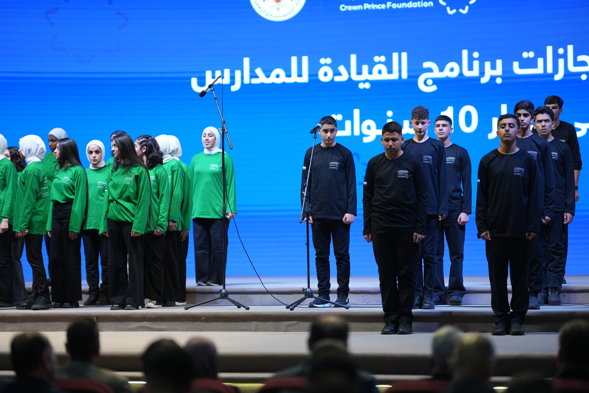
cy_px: 196
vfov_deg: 13.0
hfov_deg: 19.5
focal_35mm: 105
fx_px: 1718
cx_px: 294
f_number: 1.4
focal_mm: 105
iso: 1250
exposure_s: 1/1000
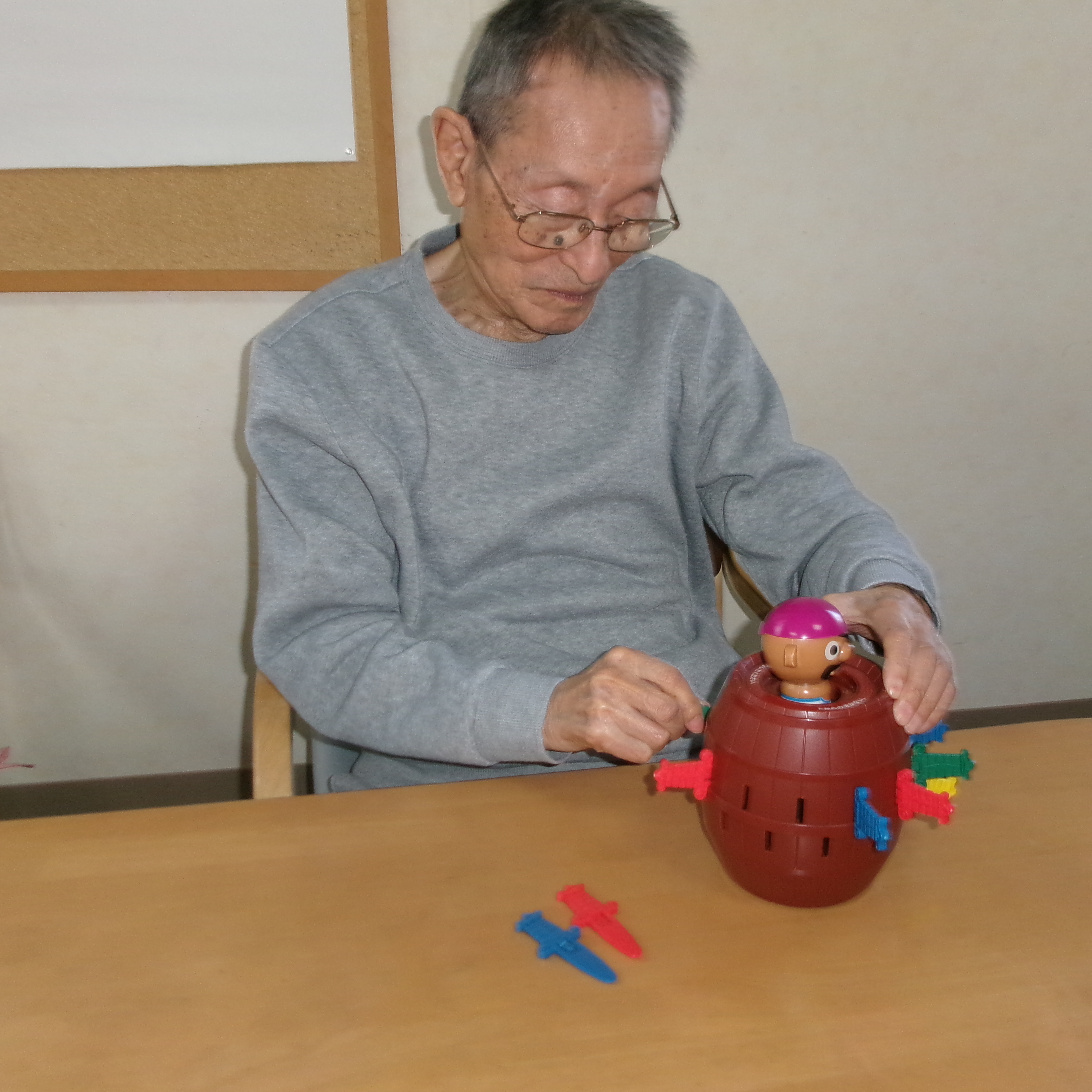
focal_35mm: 34
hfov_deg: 48.4
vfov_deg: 48.4
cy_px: 551
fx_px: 1213
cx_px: 609
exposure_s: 1/34
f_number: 3.9
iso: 200
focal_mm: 5.1
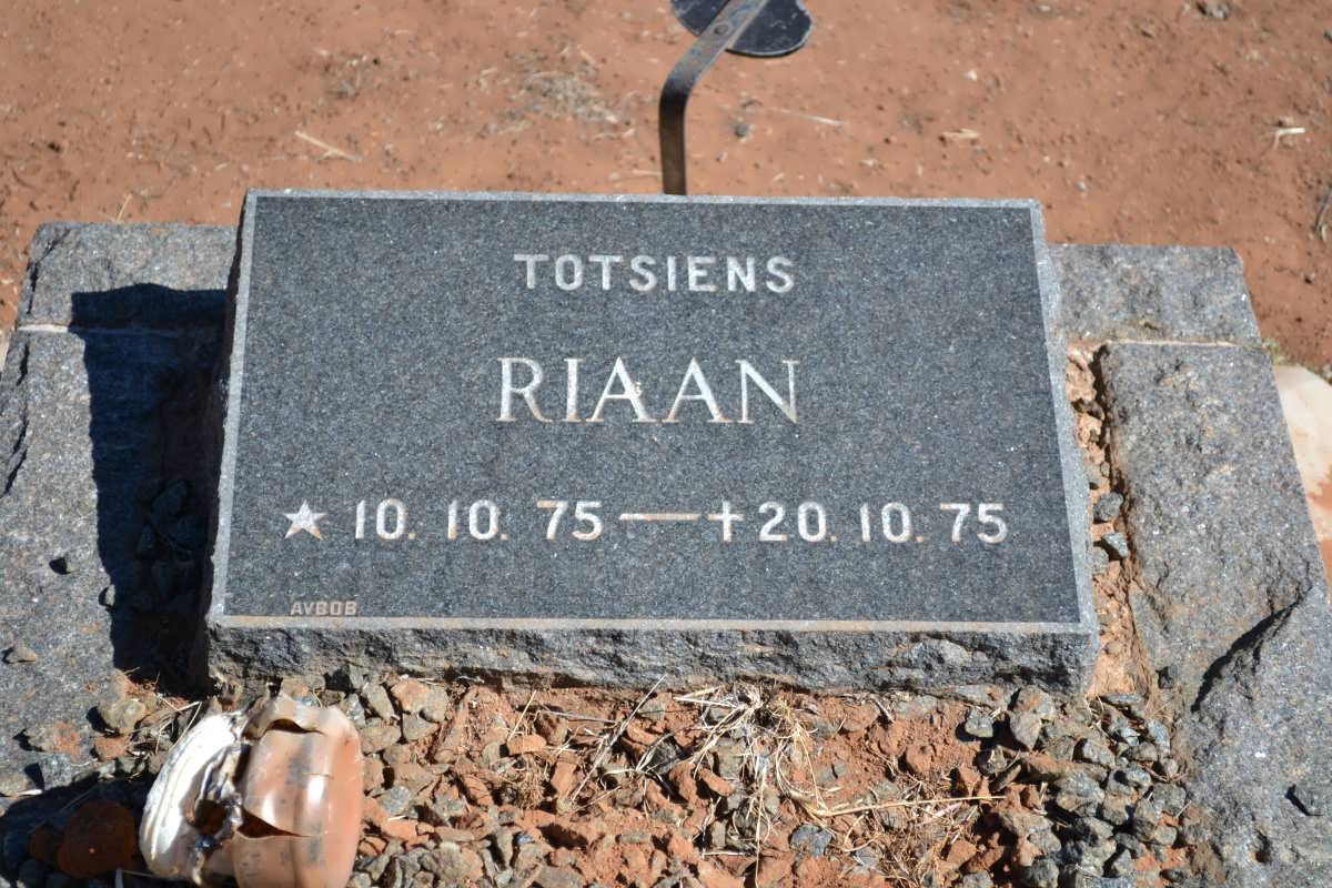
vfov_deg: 16.6
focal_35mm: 82
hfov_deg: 24.6
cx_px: 666
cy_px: 444
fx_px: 3052
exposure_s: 1/125
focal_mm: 55
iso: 180
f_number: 5.6
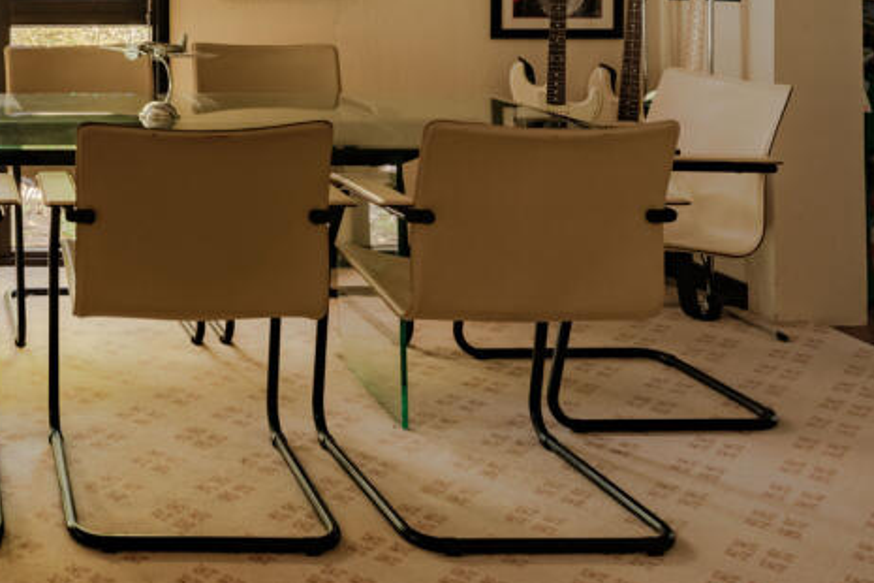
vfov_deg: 29.0
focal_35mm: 44
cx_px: -28
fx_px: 1068
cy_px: 35
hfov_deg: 38.7
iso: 200
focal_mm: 20
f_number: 8
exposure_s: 1/25
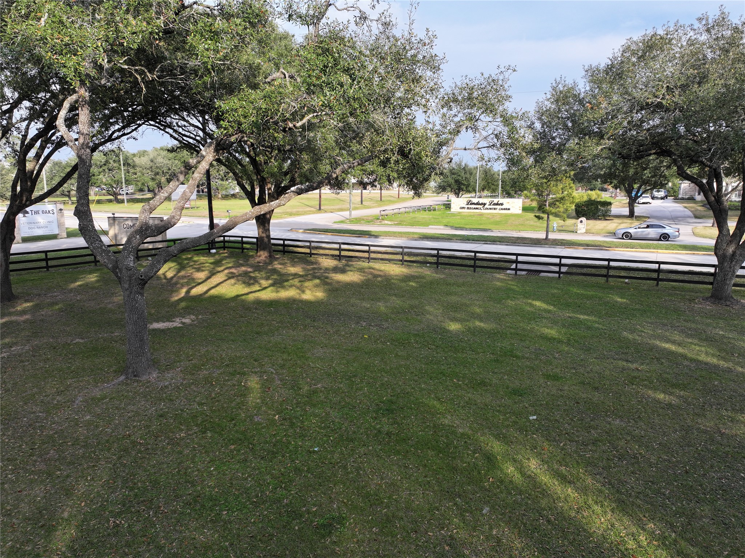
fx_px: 516
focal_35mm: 24
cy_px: 279
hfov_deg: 71.6
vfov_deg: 56.8
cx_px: 372
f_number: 2.8
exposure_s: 1/1000
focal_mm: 12.29
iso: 130
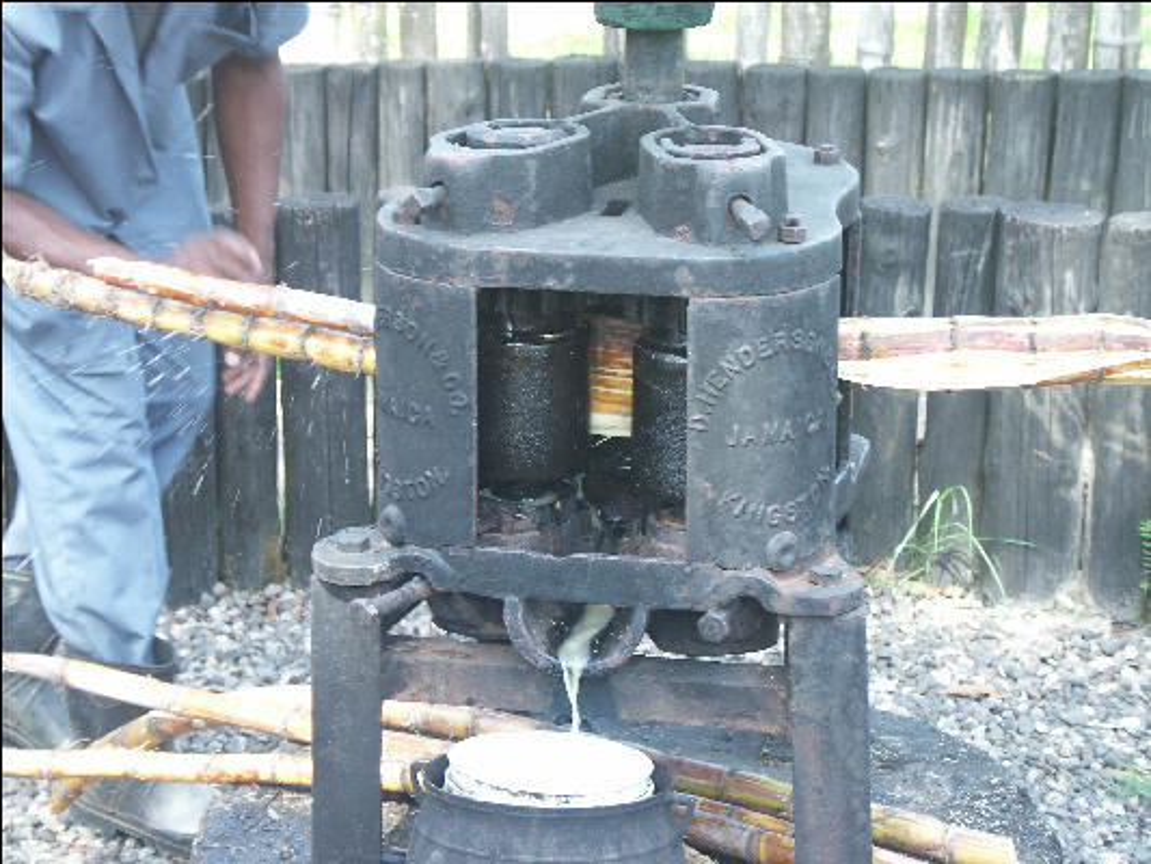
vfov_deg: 14.4
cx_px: 576
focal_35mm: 103
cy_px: 432
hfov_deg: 19.1
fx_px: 3426
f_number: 3.5
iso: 125
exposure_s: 1/100
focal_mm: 25.61
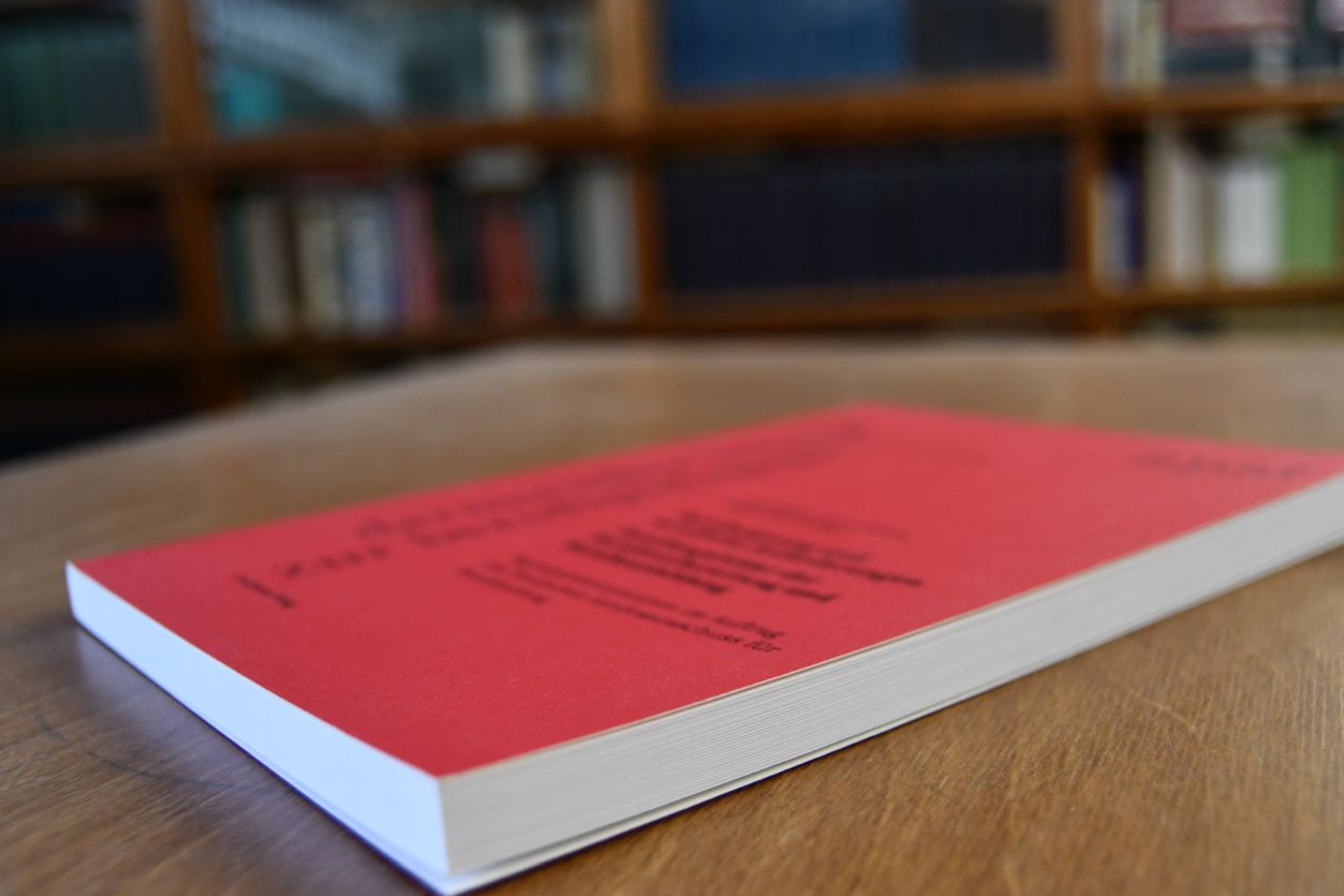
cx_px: 733
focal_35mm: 38
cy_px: 489
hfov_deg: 50.6
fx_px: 1418
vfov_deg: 35.0
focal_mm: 23
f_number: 3.8
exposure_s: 1/125
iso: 1000
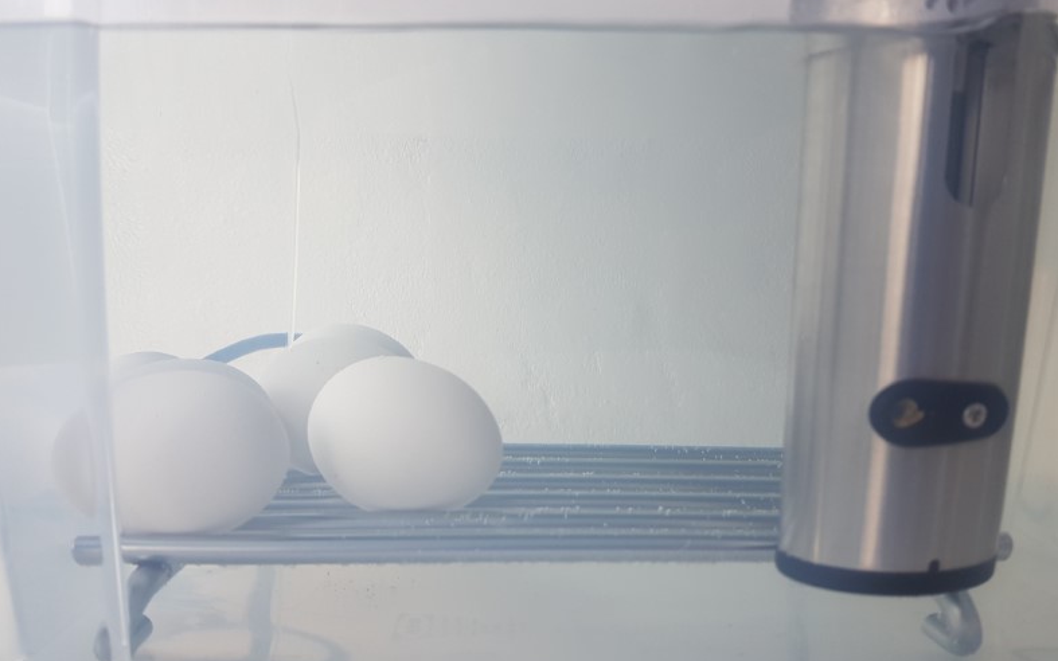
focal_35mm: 28
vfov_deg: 44.5
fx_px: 807
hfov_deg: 66.5
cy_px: 348
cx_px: 528
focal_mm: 4.2
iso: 64
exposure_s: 1/100
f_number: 1.7
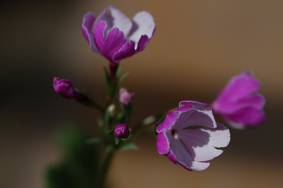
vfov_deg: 8.7
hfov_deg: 13.1
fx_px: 1237
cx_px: 142
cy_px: 94
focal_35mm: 158
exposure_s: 1/4000
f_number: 4
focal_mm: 105
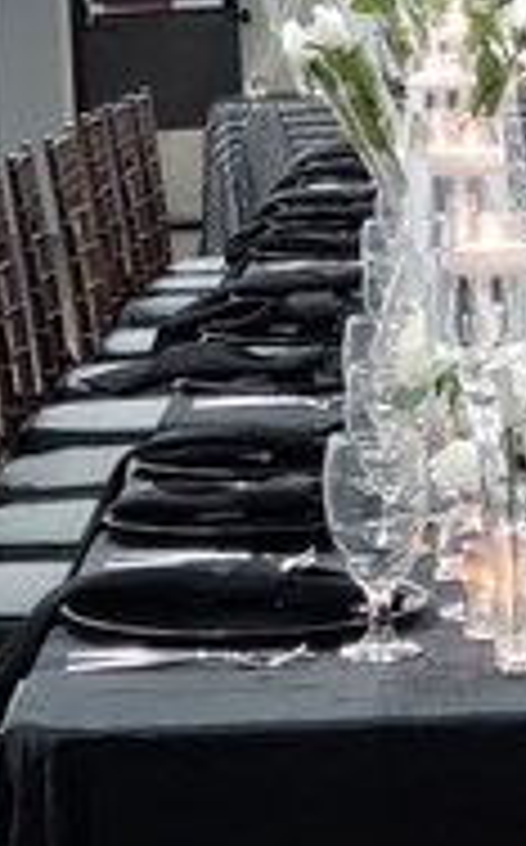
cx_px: 391
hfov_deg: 7.4
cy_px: 324
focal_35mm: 176
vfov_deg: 11.9
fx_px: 4049
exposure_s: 1/30
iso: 160
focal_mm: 6
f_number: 2.4
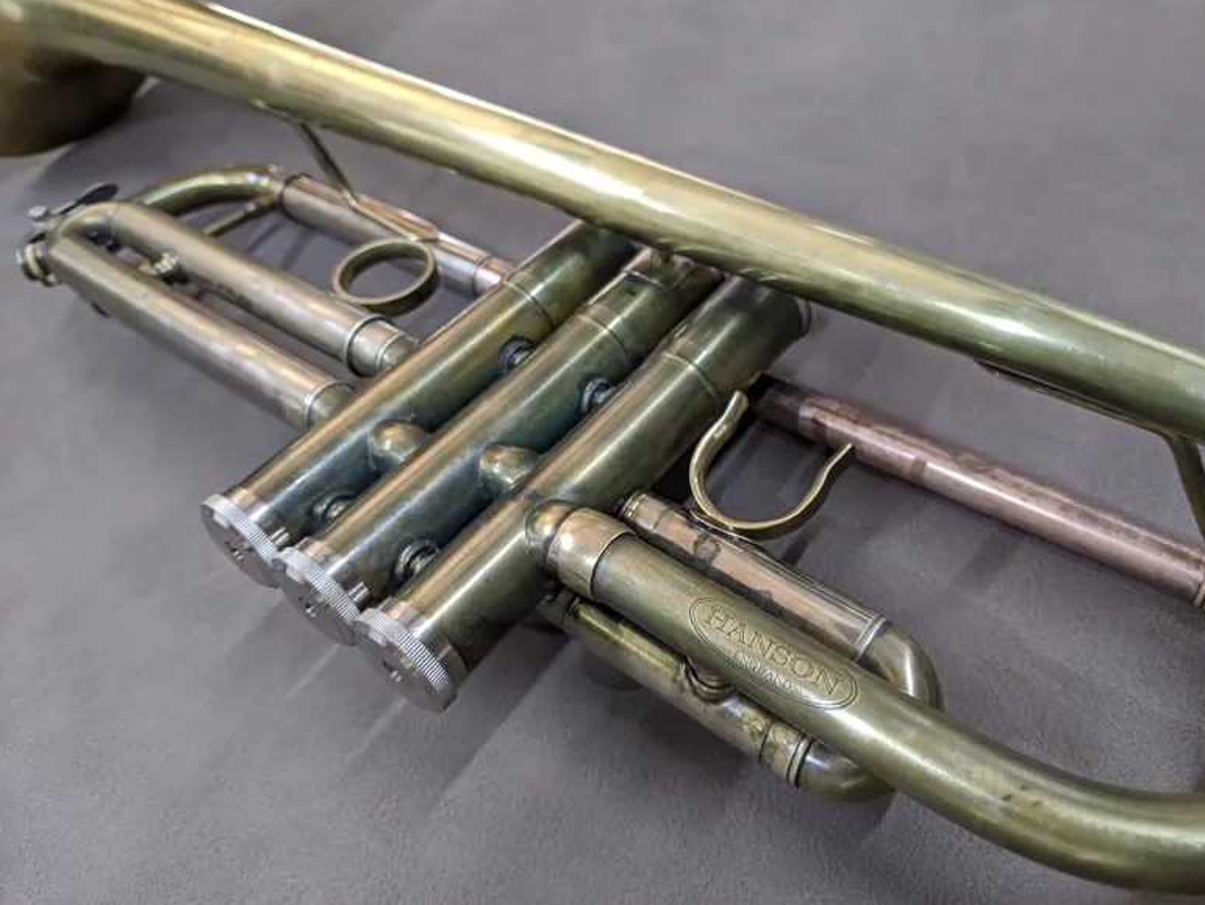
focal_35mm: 28
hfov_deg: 63.4
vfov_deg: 49.8
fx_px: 975
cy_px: 438
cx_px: 624
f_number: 1.8
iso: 92
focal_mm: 4.44
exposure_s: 1/25
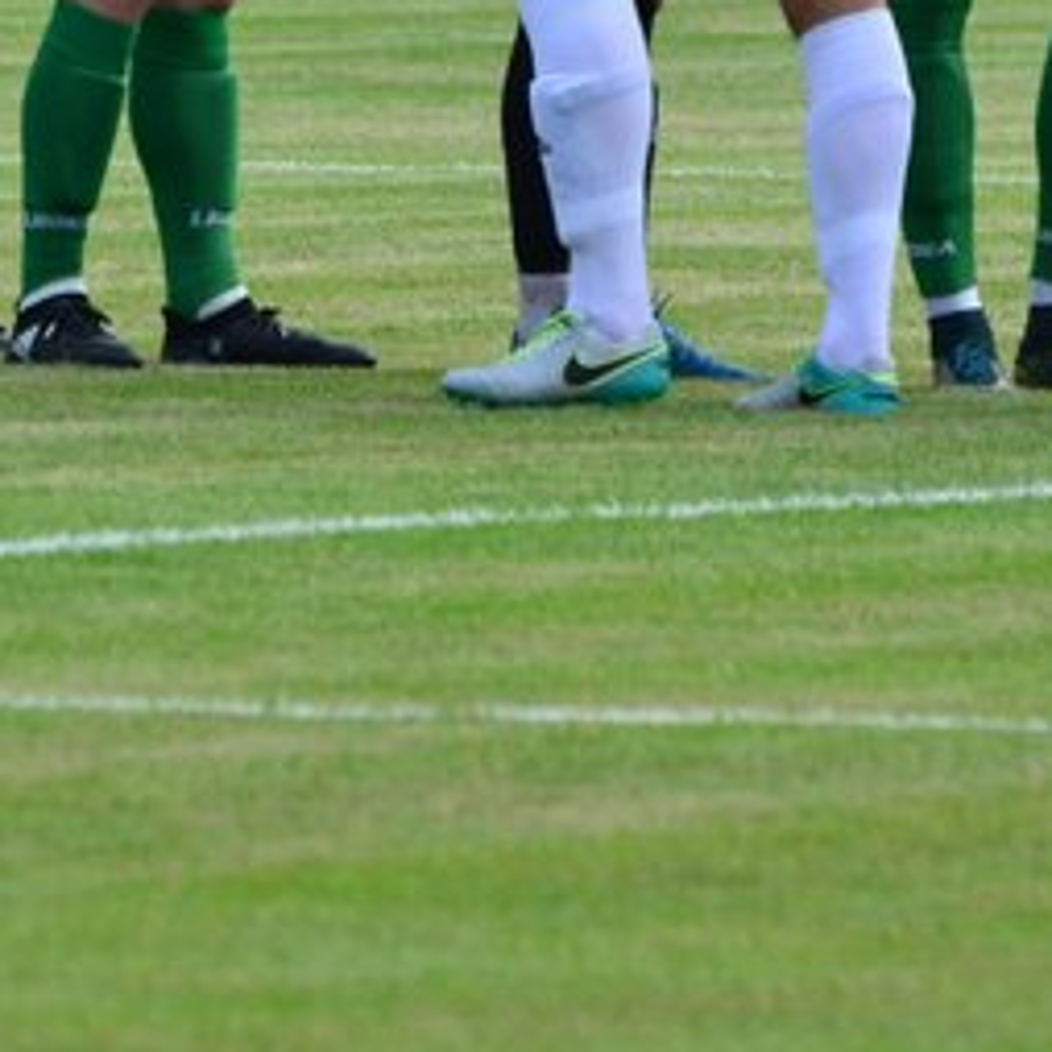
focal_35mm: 1083
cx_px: 588
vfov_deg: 1.6
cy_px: -124
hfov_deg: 1.6
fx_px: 37237
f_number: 5.3
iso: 640
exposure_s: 1/1600
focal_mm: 240
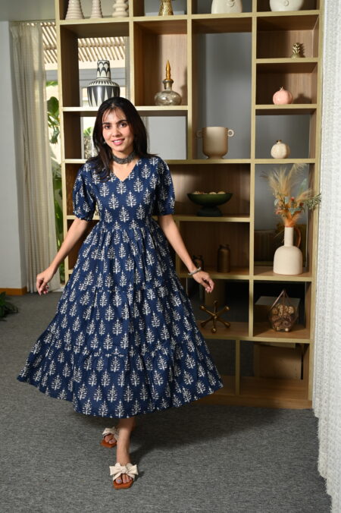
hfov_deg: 35.9
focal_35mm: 37
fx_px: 526
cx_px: 170
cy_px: 256
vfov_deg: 51.9
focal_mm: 37
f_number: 5.6
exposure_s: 1/160
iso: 400
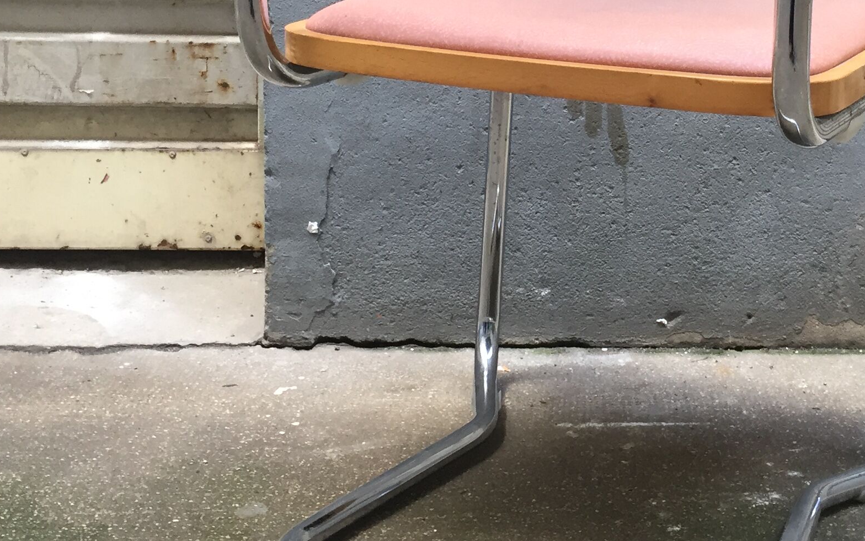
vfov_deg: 20.0
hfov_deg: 31.7
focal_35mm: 64
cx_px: 594
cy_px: 65
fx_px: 1509
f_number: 2.2
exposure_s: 1/33
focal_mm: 4.15
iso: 80
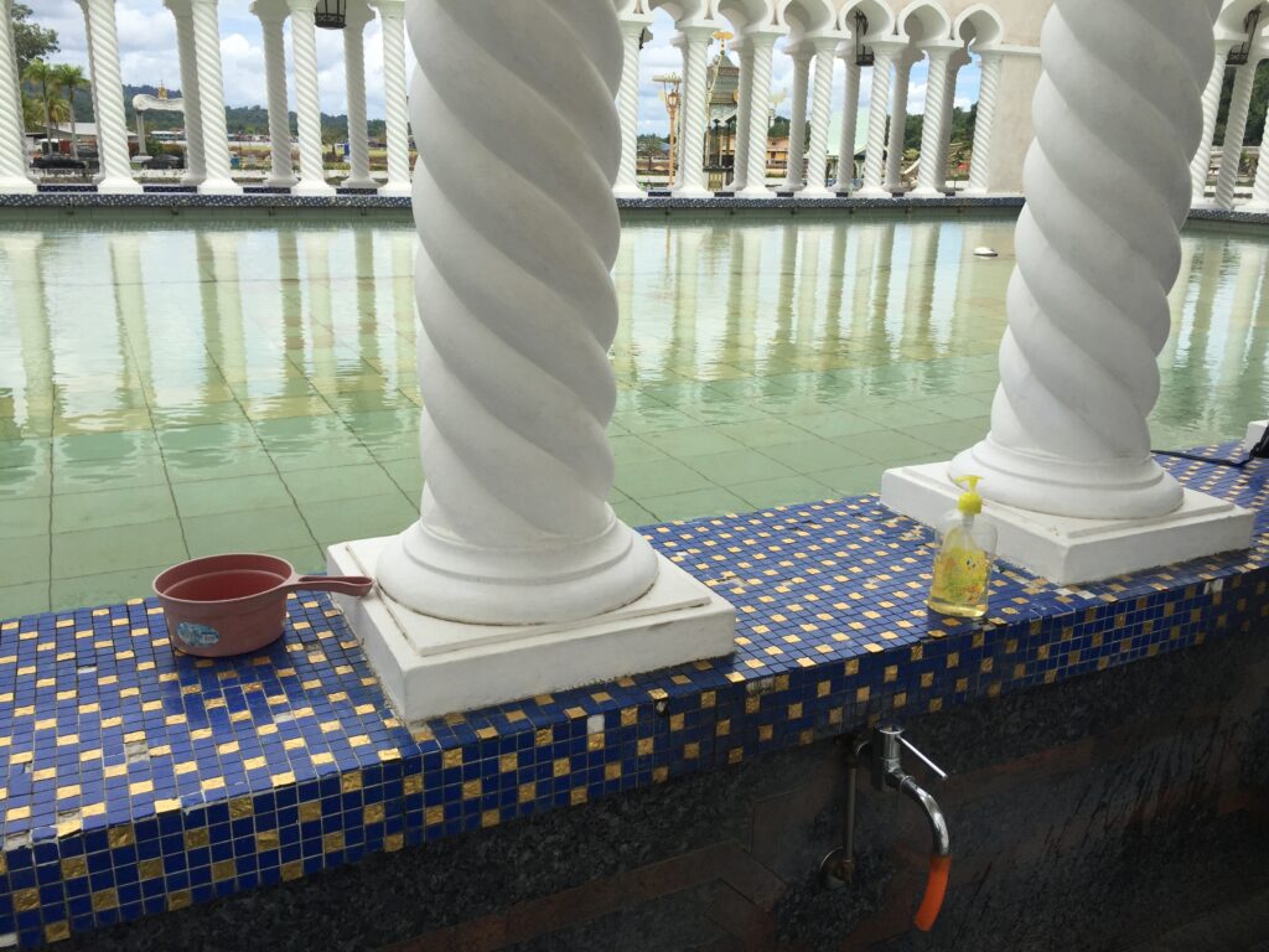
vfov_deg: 48.2
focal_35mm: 29
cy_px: 476
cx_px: 634
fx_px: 1063
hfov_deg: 61.7
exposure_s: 1/2198
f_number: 2.2
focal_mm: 4.15
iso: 32
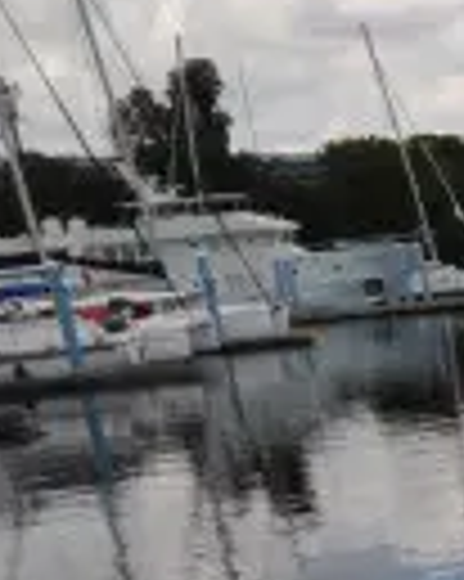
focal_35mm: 84
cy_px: 636
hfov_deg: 13.4
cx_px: 1122
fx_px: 1444
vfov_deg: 21.6
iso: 200
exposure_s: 1/400
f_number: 9
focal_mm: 12
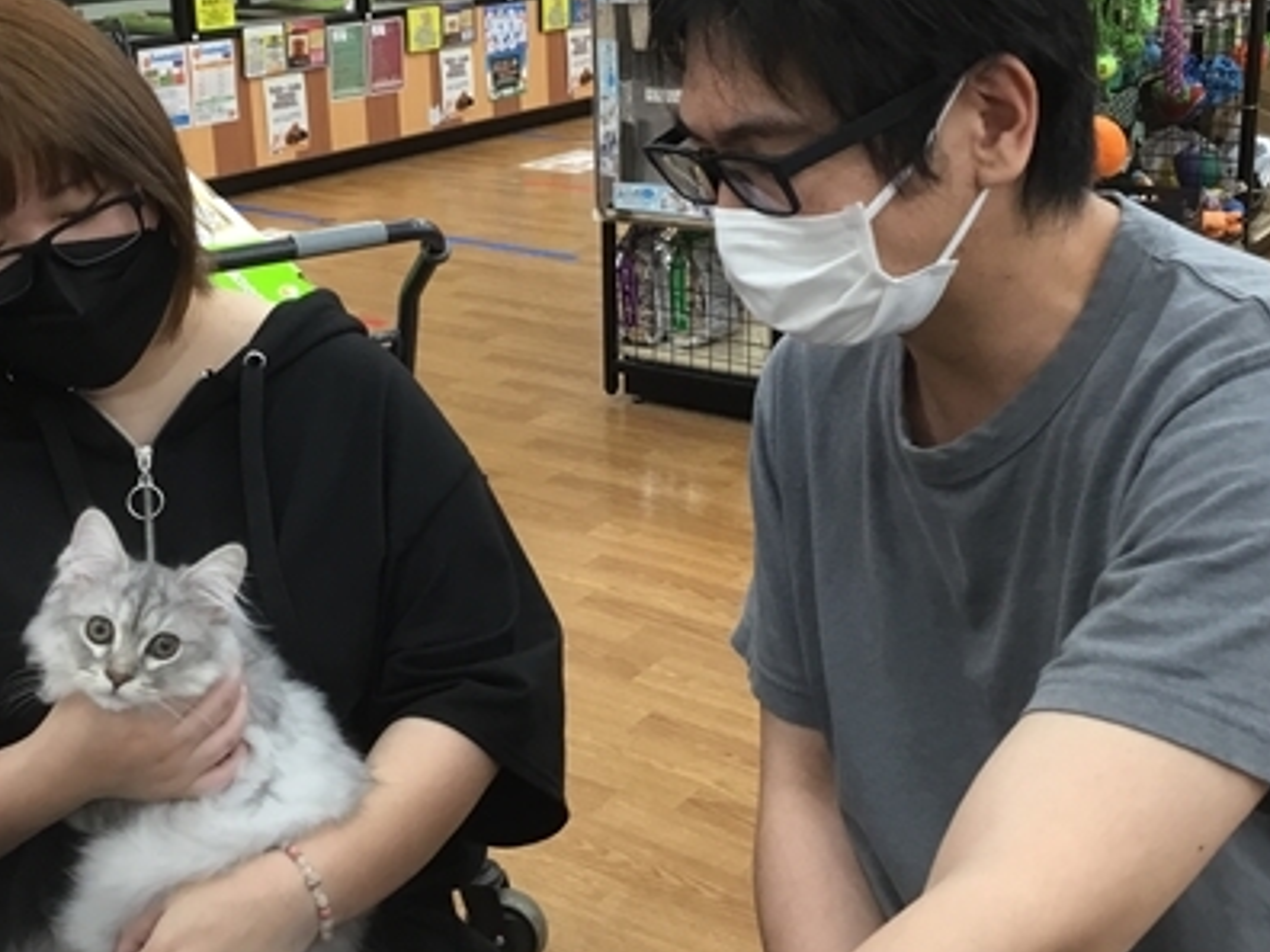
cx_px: 606
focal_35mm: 47
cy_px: 324
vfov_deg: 30.7
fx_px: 1724
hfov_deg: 40.4
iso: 100
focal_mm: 3.3
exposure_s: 1/33
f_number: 2.4
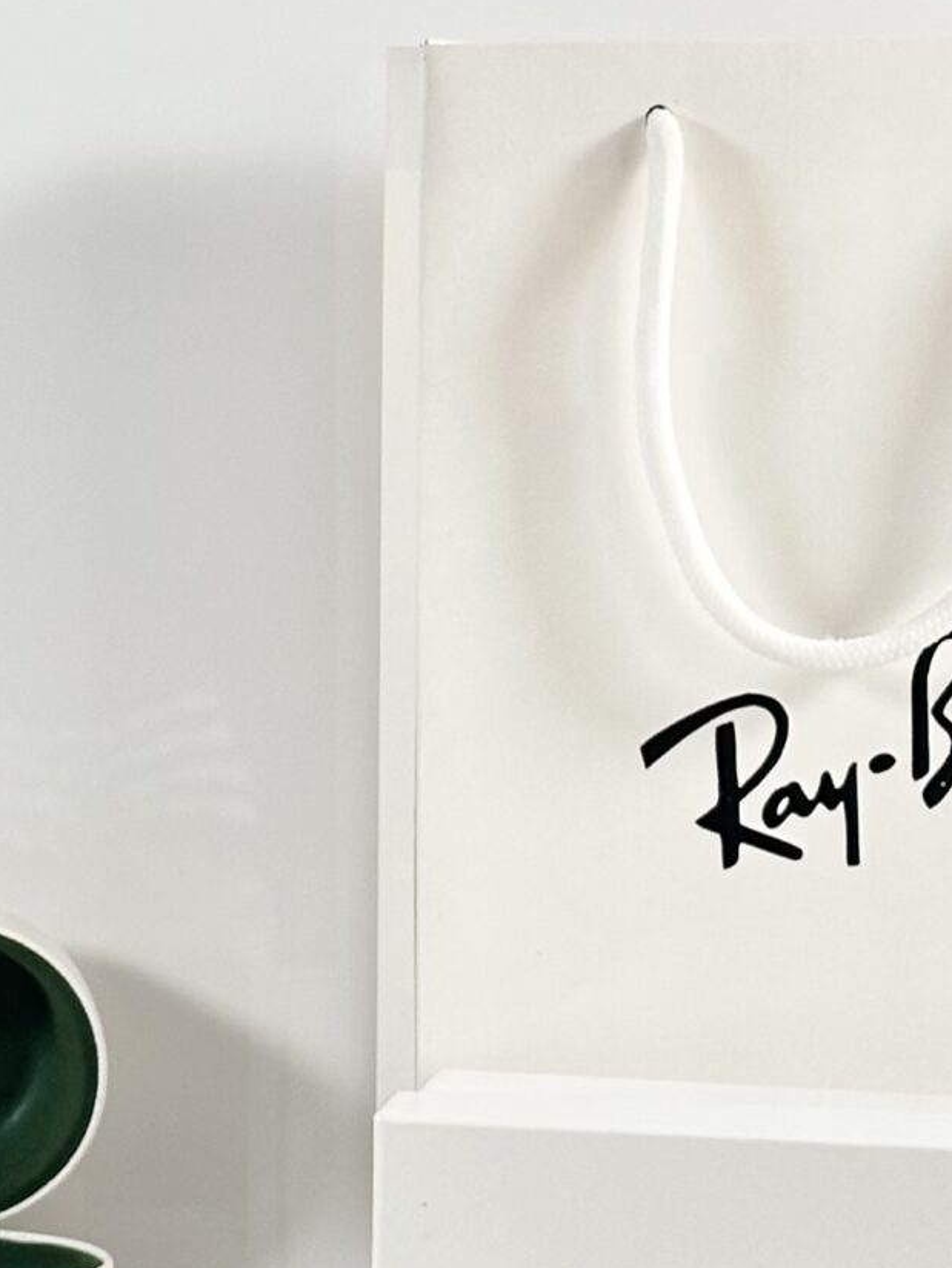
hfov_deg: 9.8
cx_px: -128
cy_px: 793
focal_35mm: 149
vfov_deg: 13.2
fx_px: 5462
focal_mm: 6.86
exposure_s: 1/100
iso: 80
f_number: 1.78
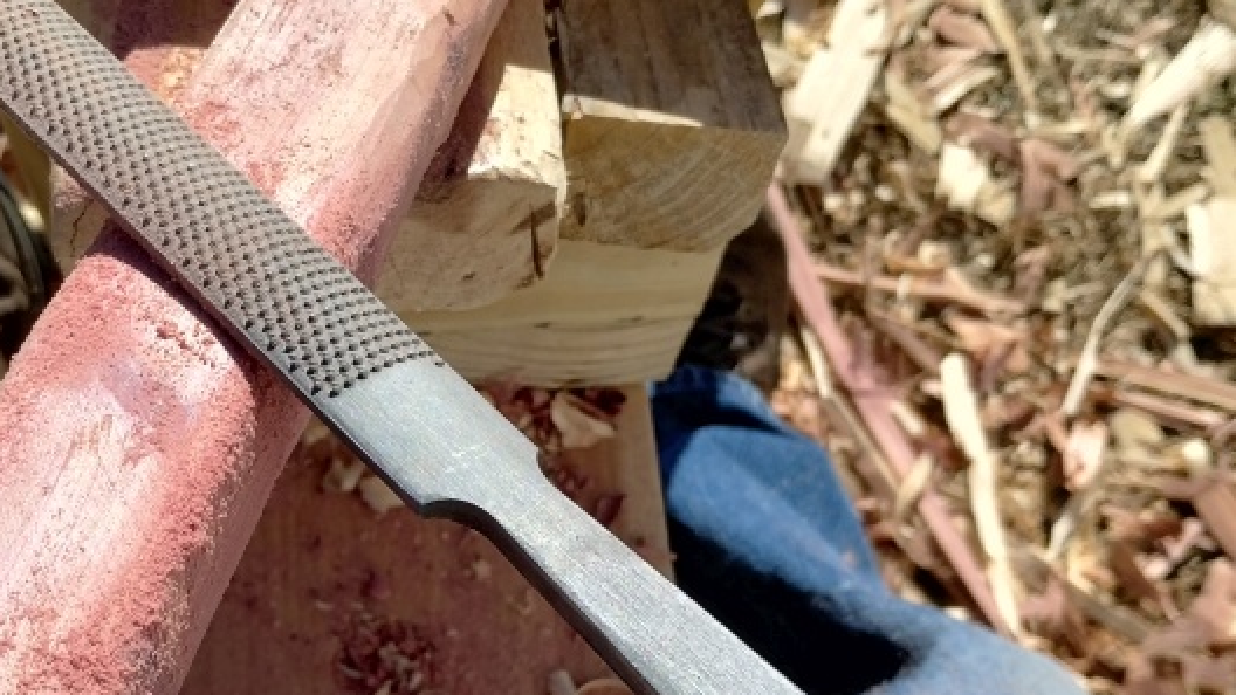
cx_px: 356
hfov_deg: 34.9
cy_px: 562
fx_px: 1934
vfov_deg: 20.1
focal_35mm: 59
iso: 100
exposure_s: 1/823
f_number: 1.8
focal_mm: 4.27
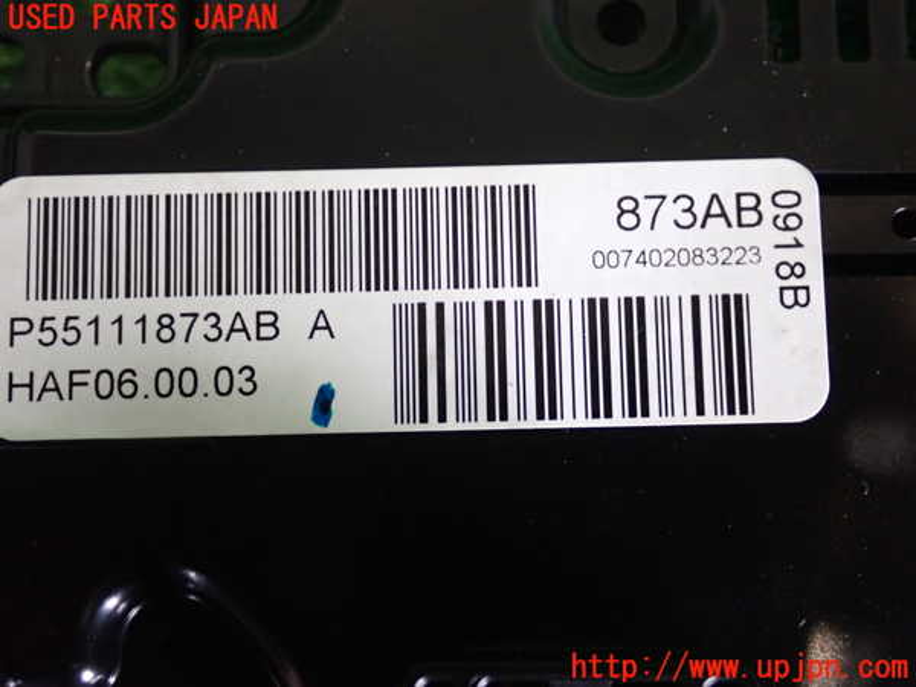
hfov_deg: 35.5
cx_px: 458
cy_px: 344
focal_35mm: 54
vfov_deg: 27.0
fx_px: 1429
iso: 800
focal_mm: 9.65
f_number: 3.3
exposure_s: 1/50
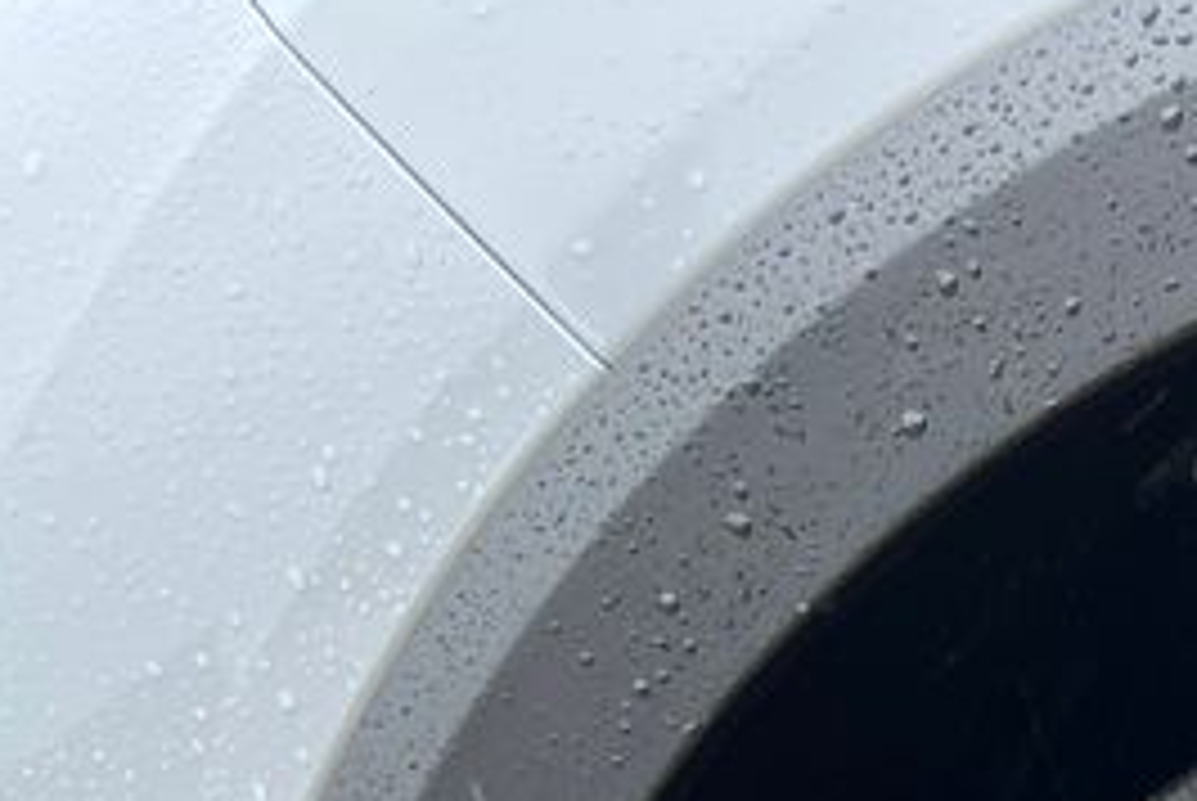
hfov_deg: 17.2
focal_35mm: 104
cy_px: 1706
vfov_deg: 11.6
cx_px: 1926
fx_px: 3462
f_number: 1.6
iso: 50
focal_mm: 5.1
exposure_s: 1/121
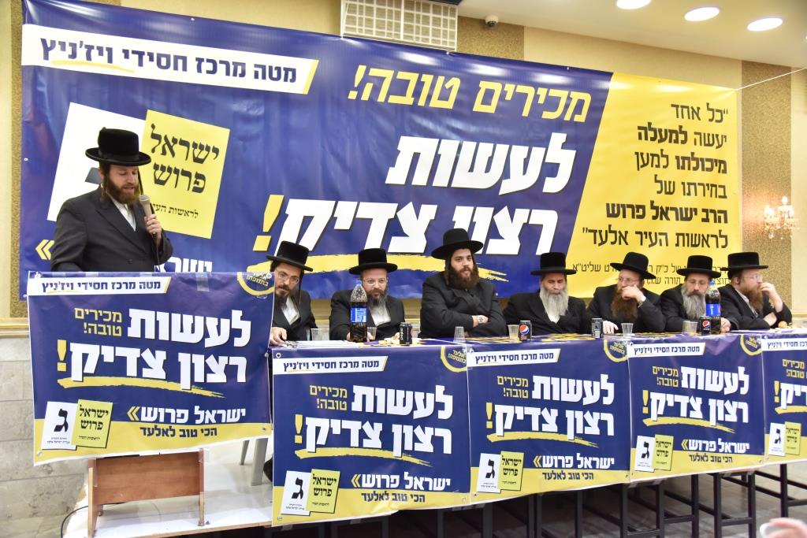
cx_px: 404
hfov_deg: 60.3
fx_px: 695
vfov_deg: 42.3
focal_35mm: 31
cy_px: 269
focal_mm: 31
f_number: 4
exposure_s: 1/400
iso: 1600
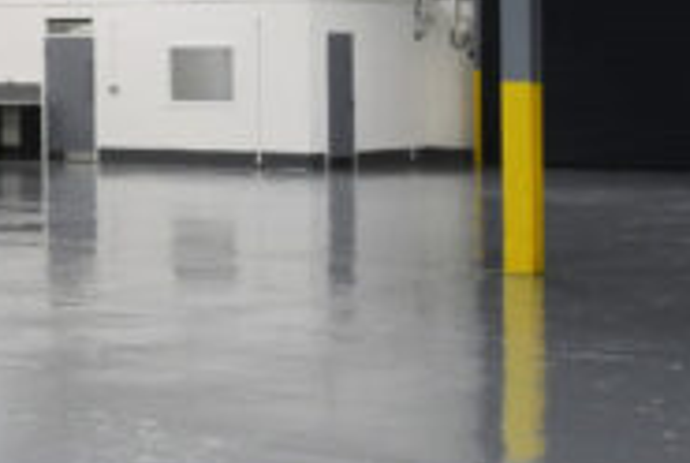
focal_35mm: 122
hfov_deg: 14.3
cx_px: -645
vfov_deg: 11.1
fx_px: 2342
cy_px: -65
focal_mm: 17
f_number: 11
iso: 1000
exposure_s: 1/30
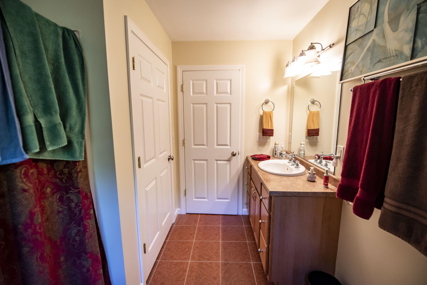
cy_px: 142
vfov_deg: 77.4
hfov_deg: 100.4
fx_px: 178
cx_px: 214
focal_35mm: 15
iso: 1250
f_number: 2.8
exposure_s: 1/125
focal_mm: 15
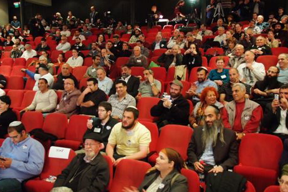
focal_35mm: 36
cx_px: 142
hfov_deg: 53.1
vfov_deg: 36.9
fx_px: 288
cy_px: 101
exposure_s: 1/20
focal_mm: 17
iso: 2000
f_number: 2.8
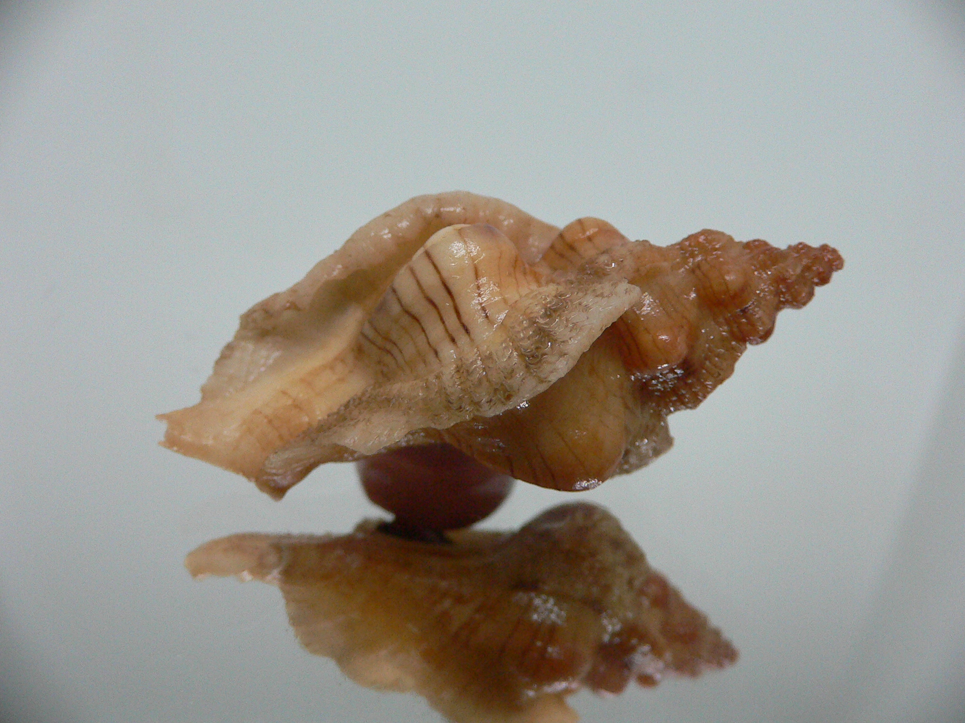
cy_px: 362
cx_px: 482
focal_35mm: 35
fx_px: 976
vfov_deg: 40.7
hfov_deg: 52.6
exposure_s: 1/50
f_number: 2.8
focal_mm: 4.6
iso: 200
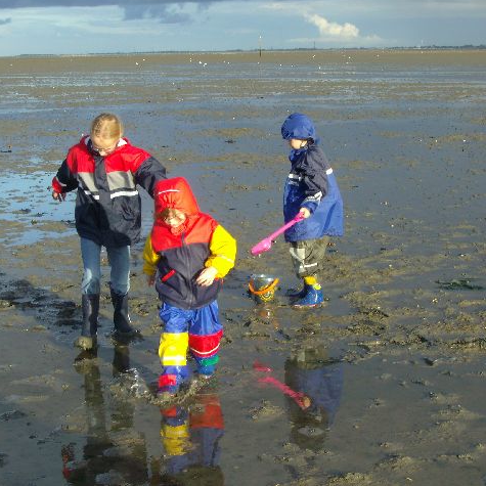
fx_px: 1287
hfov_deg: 21.4
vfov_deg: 21.4
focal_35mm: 81
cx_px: 192
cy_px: 242
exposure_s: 1/159
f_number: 6.09
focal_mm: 11.4
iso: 64
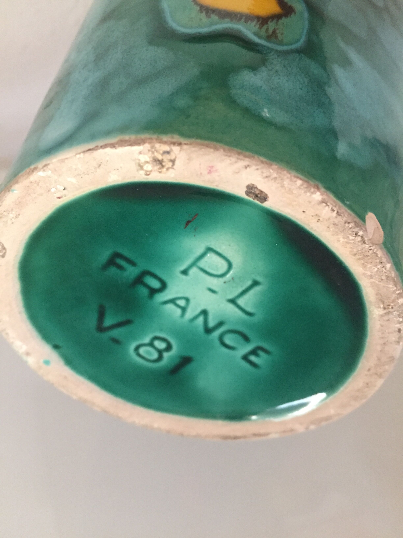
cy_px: 269
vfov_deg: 61.7
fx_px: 450
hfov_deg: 48.2
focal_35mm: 29
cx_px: 202
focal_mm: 4.15
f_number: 2.2
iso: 250
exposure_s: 1/20
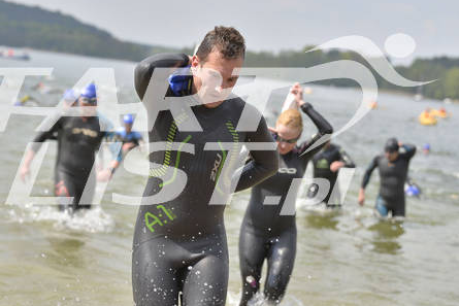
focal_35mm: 118
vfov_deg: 11.6
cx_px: 157
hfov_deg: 17.3
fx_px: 1505
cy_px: 124
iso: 200
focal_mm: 82
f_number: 4
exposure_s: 1/2000
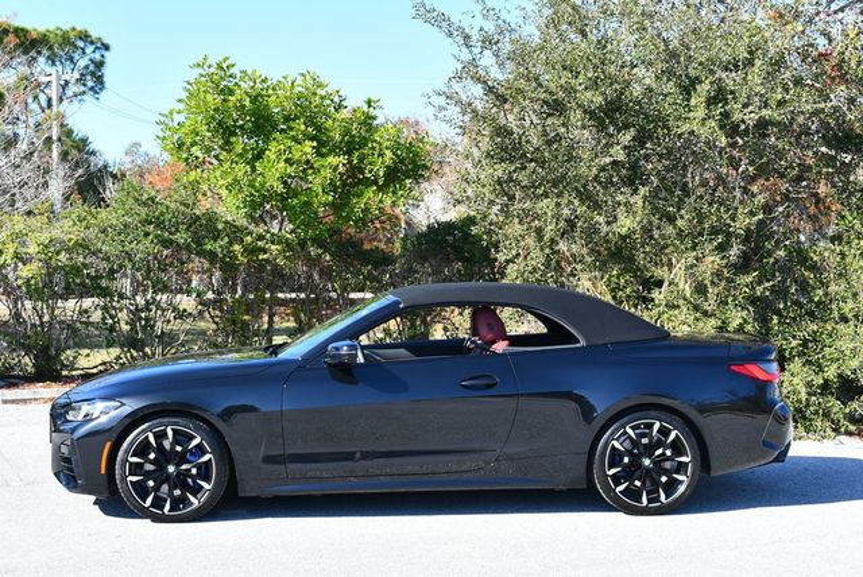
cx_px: 432
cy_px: 288
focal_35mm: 56
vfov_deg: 24.2
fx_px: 1344
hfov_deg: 35.6
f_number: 7.1
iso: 200
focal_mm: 28
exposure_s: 1/250
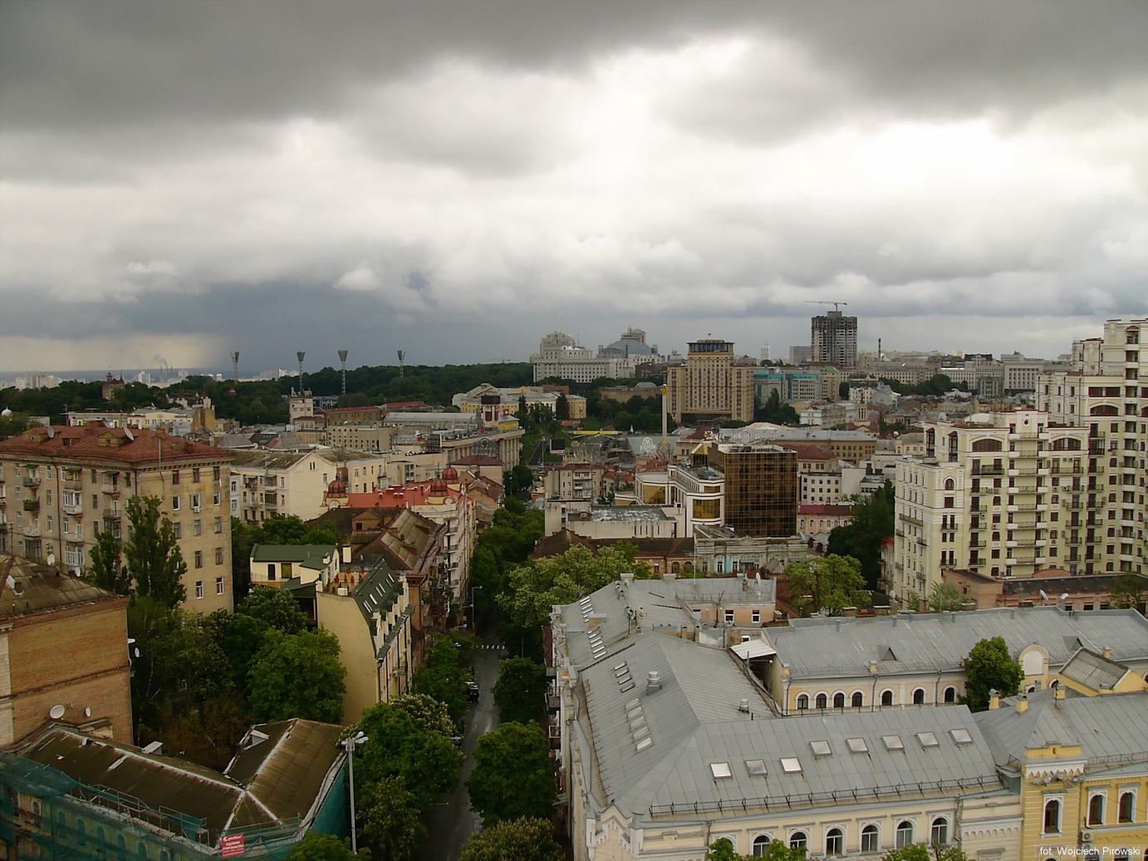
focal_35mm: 36
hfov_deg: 51.4
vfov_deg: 39.6
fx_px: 1194
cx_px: 574
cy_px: 430
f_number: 5.2
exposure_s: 1/250
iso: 50
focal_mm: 6
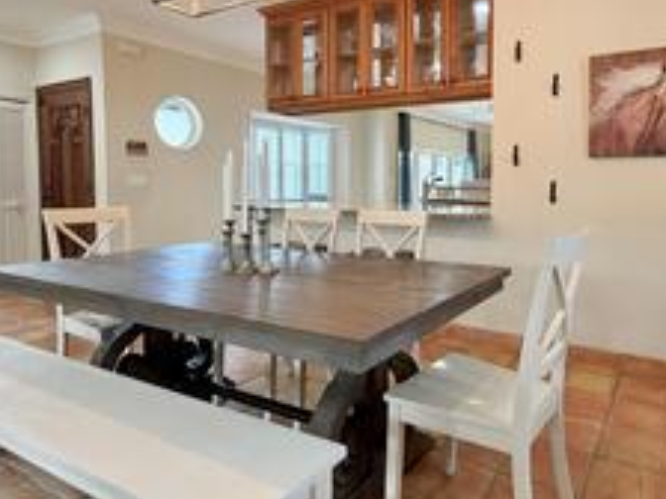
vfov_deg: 54.6
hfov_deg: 68.2
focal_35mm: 25
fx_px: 481
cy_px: 208
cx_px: 422
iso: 320
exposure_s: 1/60
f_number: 2.2
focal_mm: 2.22
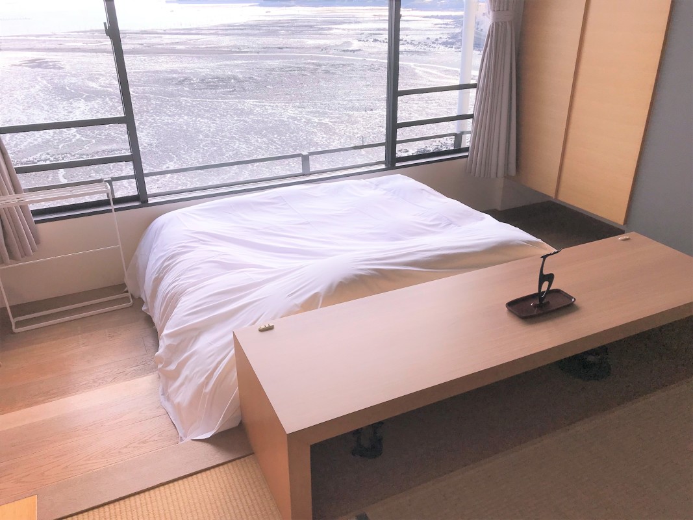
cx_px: 346
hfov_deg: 63.4
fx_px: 560
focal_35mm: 28
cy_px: 260
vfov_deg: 49.7
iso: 20
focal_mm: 3.99
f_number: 1.8
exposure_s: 1/1497
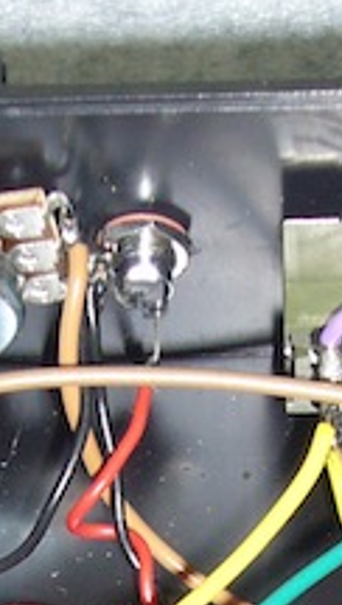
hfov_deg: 5.4
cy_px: 814
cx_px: 140
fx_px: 3616
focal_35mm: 225
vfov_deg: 9.4
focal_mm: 8.1
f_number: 3.6
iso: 80
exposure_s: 1/30
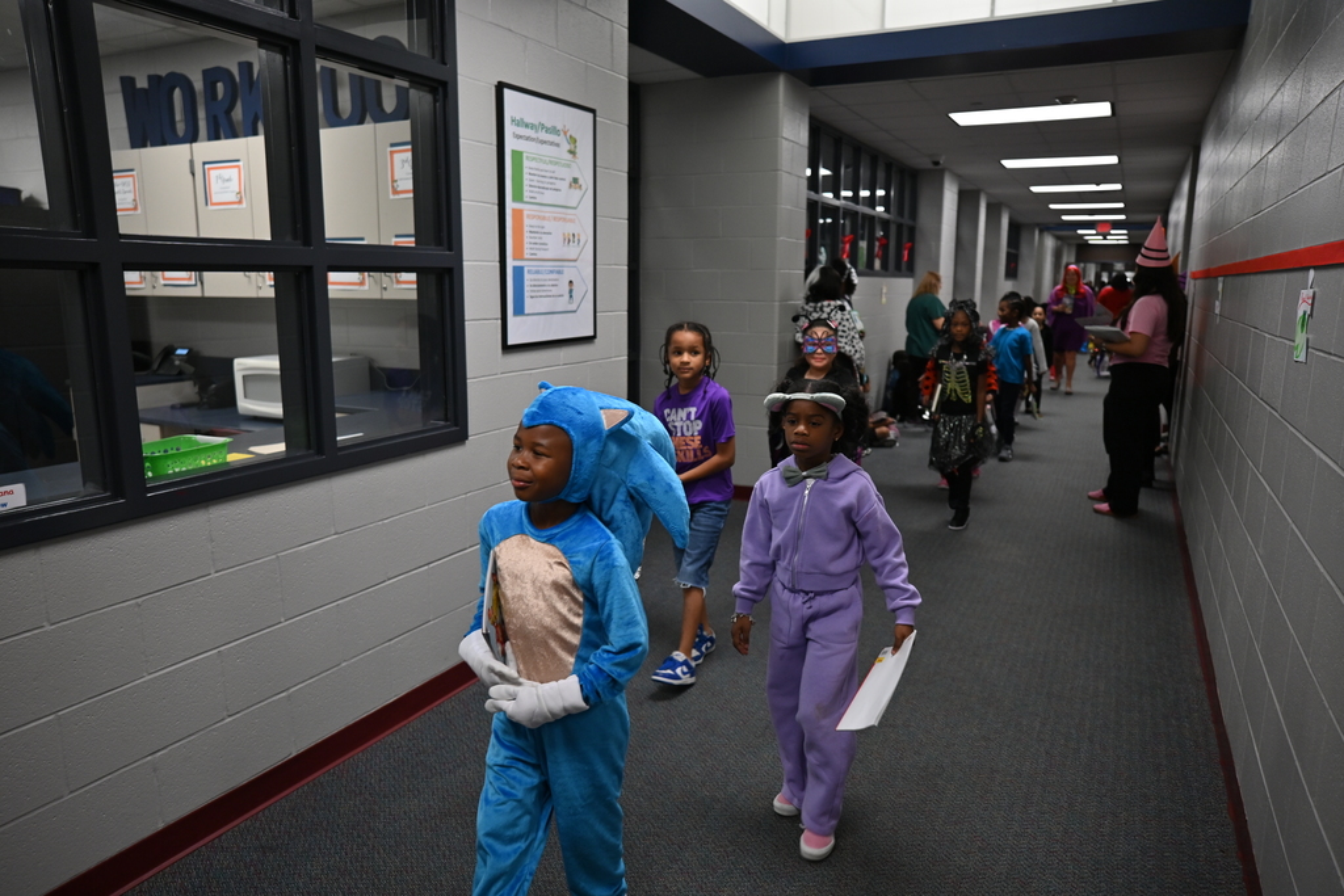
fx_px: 840
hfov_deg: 77.3
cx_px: 672
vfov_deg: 56.2
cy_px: 448
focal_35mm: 22
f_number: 1.7
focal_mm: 15
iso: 320
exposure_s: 1/200
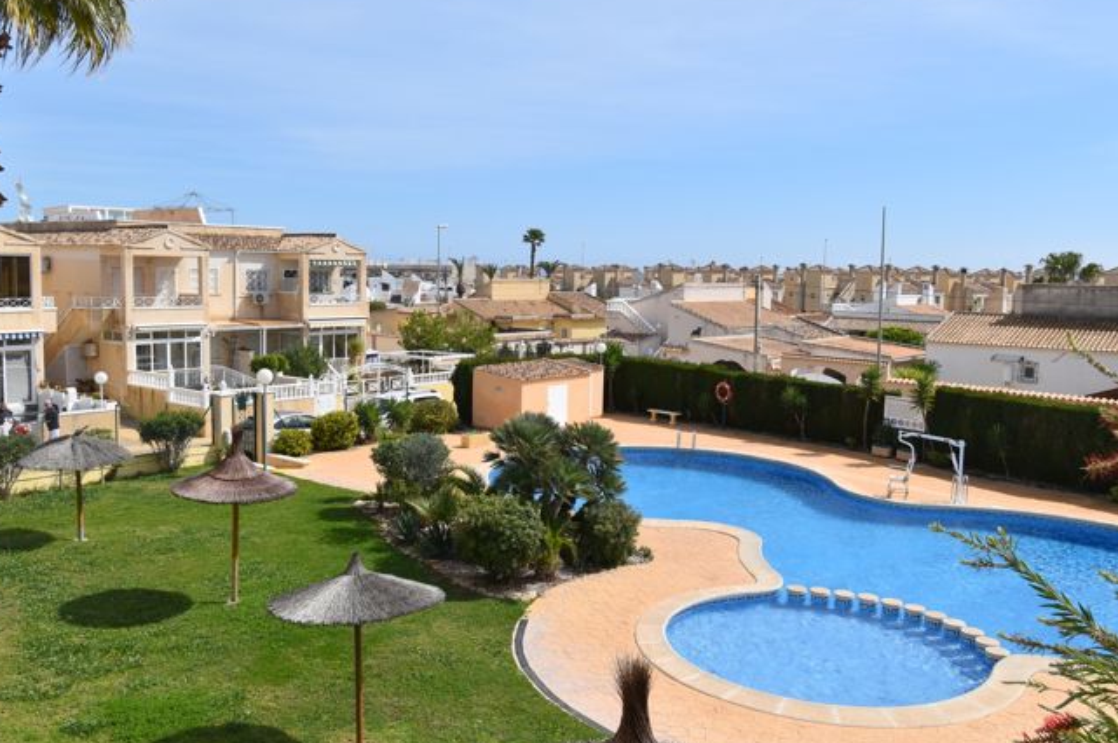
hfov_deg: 57.2
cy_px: 355
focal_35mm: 33
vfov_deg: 39.9
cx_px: 533
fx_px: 1024
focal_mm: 20
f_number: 9
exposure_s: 1/320
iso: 100
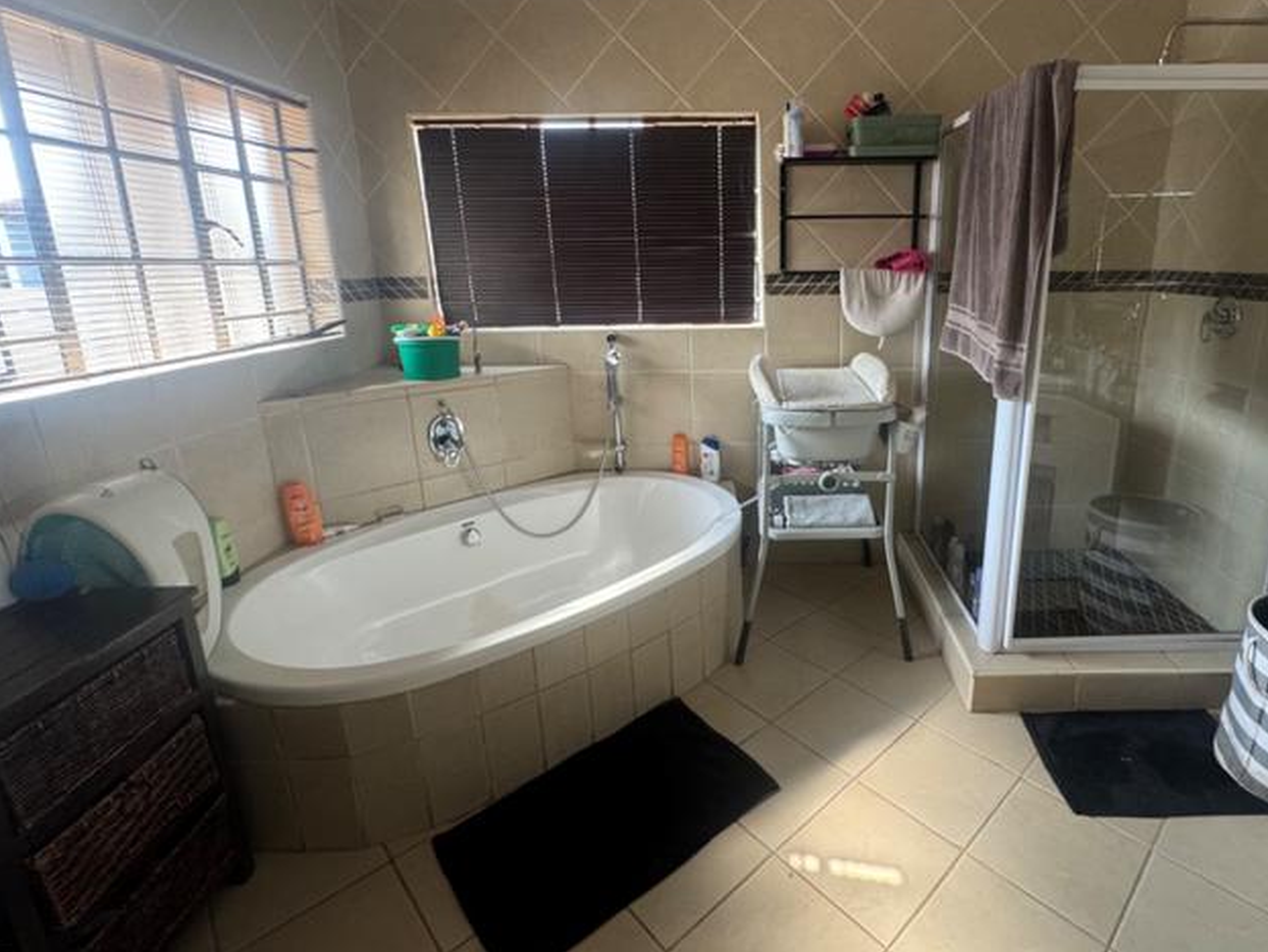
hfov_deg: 86.6
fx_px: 660
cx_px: 762
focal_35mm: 18
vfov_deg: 71.4
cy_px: 426
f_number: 2.2
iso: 200
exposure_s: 1/100
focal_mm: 2.22
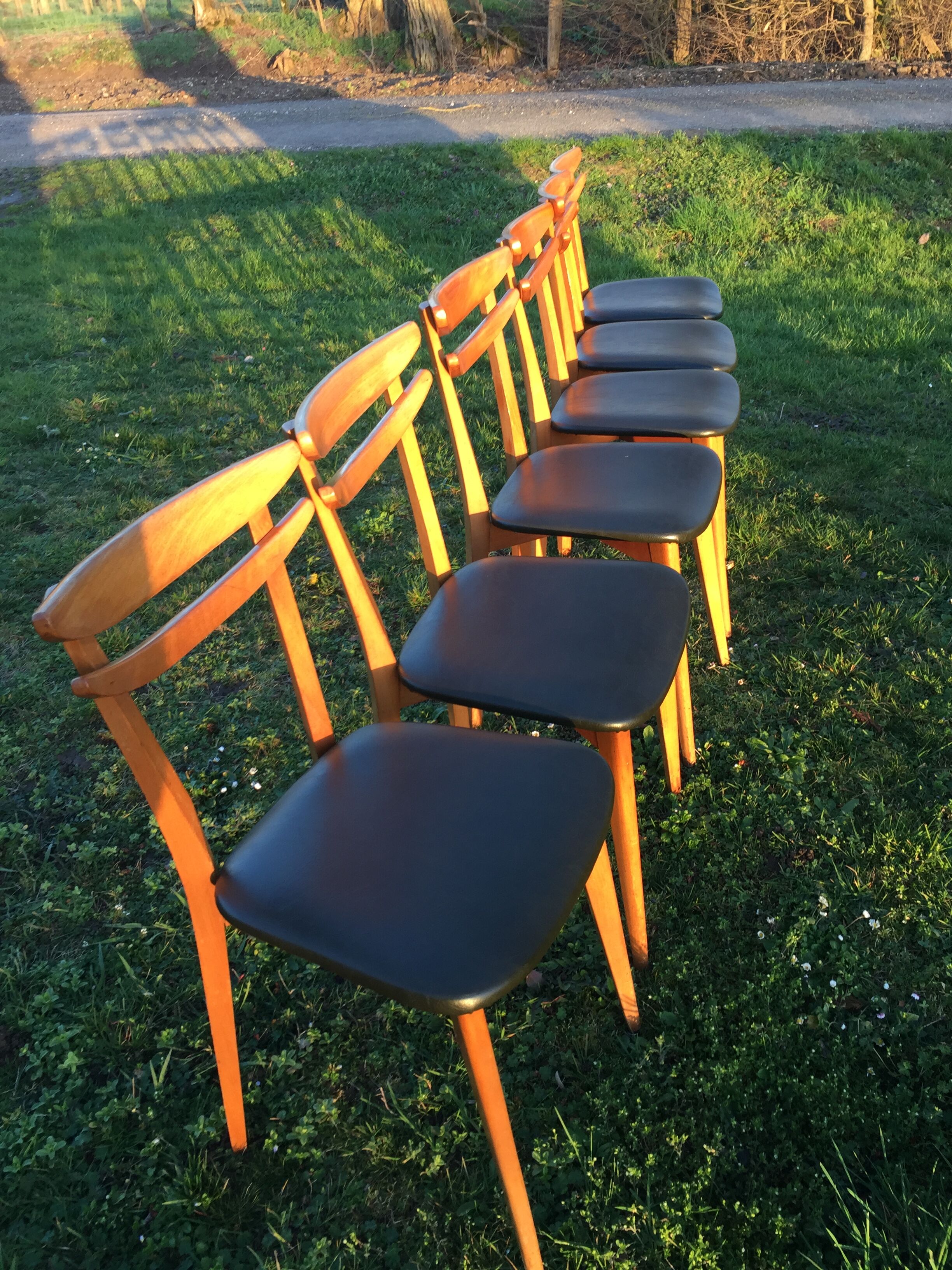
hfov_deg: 48.2
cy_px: 635
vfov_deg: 61.7
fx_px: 1063
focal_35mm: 29
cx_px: 476
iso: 40
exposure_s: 1/100
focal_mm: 4.15
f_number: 2.2
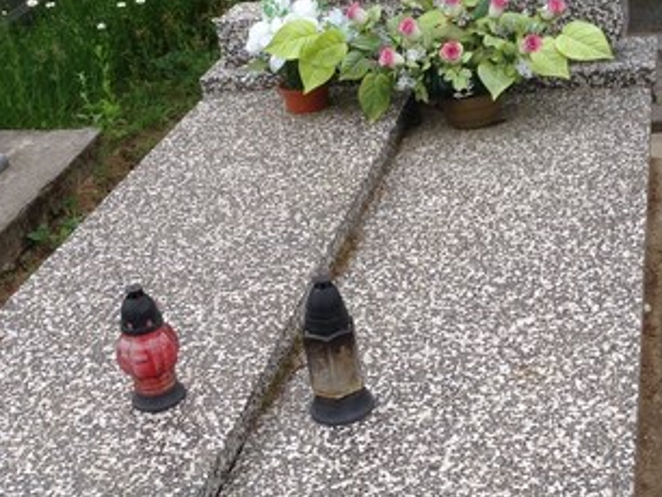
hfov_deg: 28.1
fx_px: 1321
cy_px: 225
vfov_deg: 21.3
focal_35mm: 69
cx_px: 363
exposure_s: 1/678
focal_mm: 4.12
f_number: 2.4
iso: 50
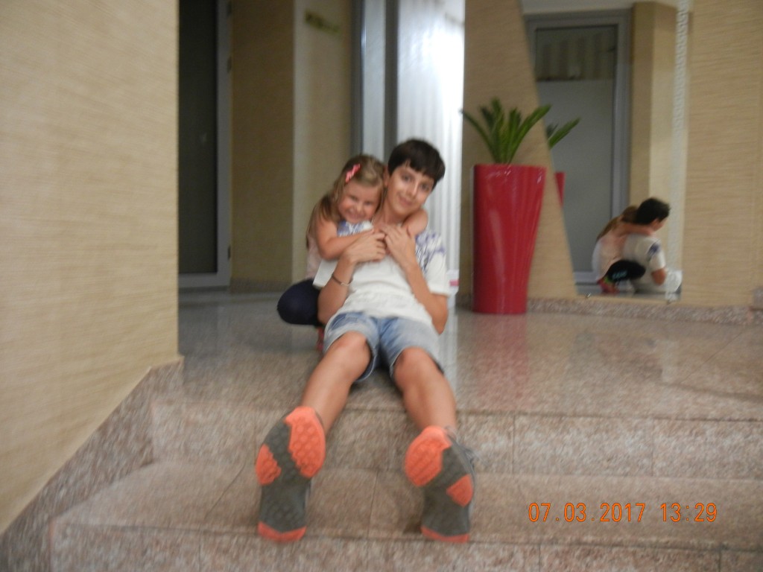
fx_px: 661
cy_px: 286
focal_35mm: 30
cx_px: 382
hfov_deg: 60.0
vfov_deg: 46.8
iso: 400
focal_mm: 5.4
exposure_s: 1/2.4
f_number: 3.5
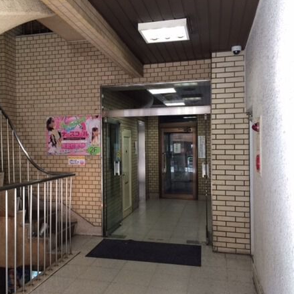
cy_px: 147
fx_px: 336
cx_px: 110
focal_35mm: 35
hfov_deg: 46.8
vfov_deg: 47.2
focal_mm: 4.15
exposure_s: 1/40
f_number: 2.2
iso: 32
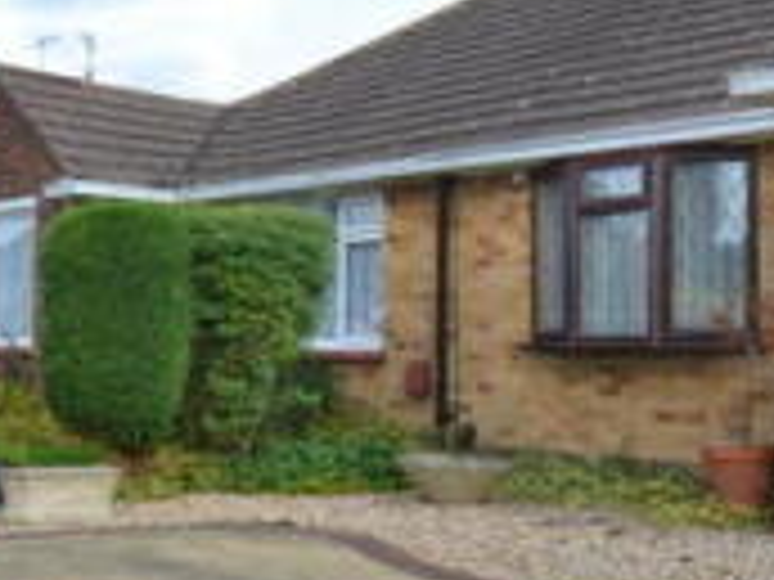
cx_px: 547
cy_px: 227
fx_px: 1230
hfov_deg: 34.4
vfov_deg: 26.5
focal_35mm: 55
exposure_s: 1/200
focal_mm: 10
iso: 100
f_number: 7.1
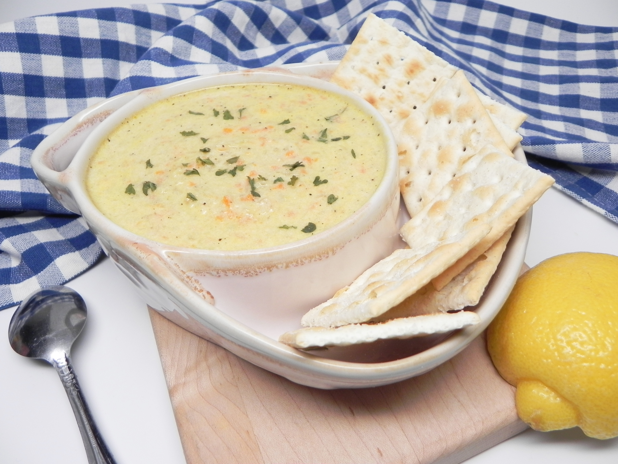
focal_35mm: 29
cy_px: 232
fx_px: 518
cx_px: 309
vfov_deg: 48.2
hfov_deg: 61.7
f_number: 2.8
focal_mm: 5.2
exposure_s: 1/52.5
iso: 160
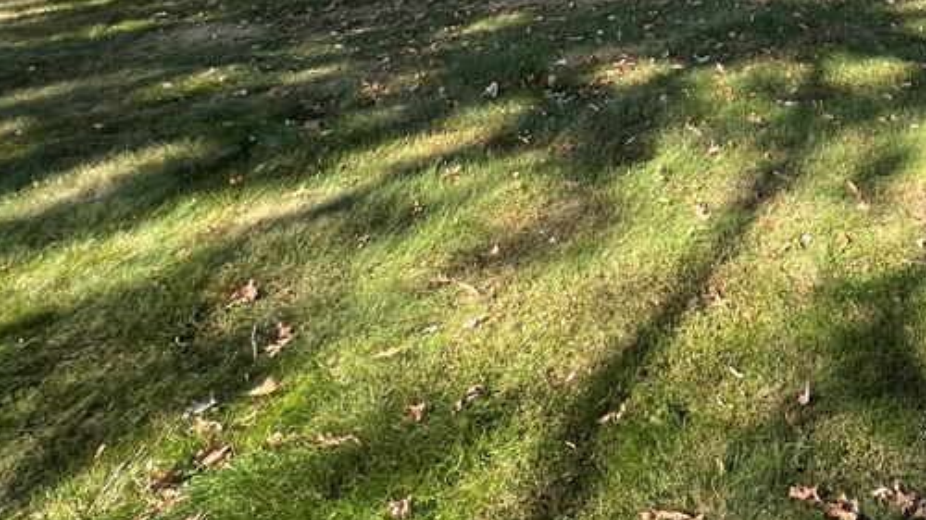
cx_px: 815
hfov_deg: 57.7
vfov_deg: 31.3
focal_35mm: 29
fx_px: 712
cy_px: -152
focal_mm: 1.57
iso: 32
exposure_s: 1/330
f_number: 1.8
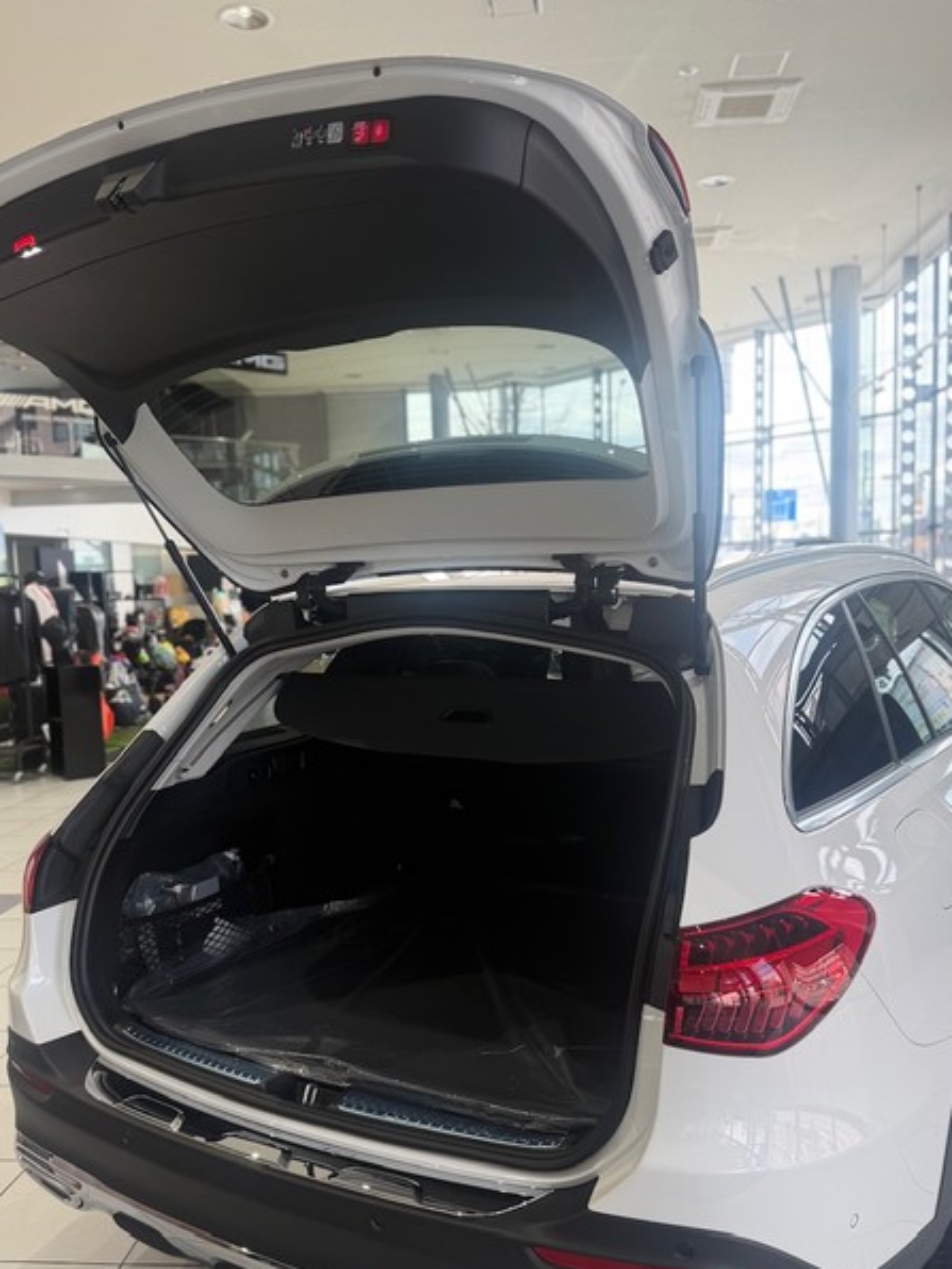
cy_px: 701
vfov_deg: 61.5
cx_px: 486
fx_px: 1063
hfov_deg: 48.2
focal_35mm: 29
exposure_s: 1/281
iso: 80
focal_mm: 6.76
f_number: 1.78
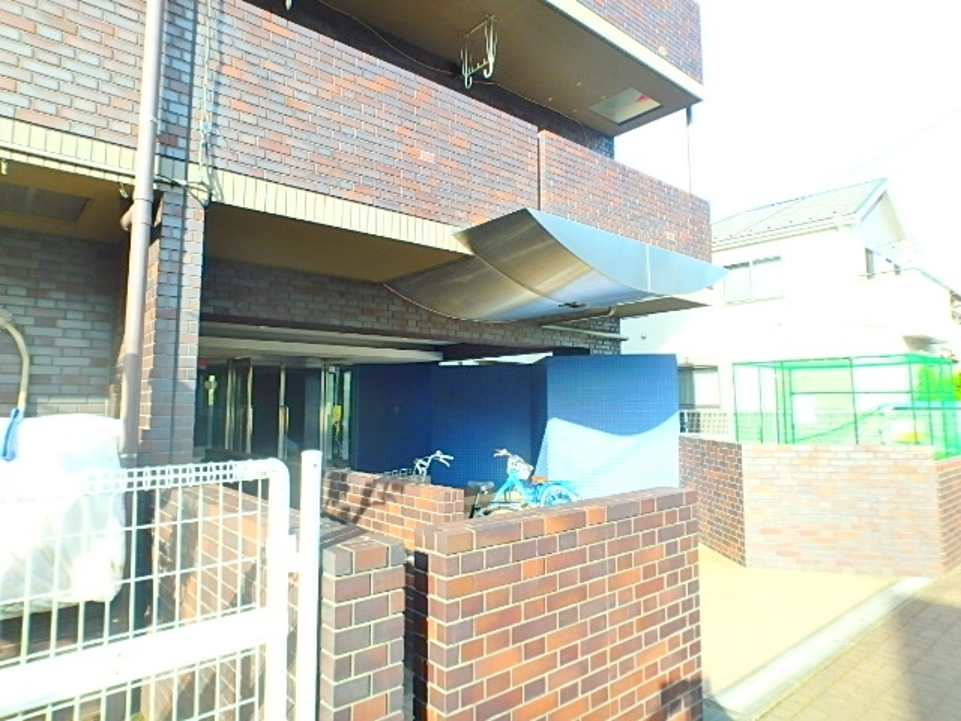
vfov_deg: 63.4
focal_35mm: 21
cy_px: 360
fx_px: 583
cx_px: 480
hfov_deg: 79.0
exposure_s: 1/200
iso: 125
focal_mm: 3.7
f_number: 3.5
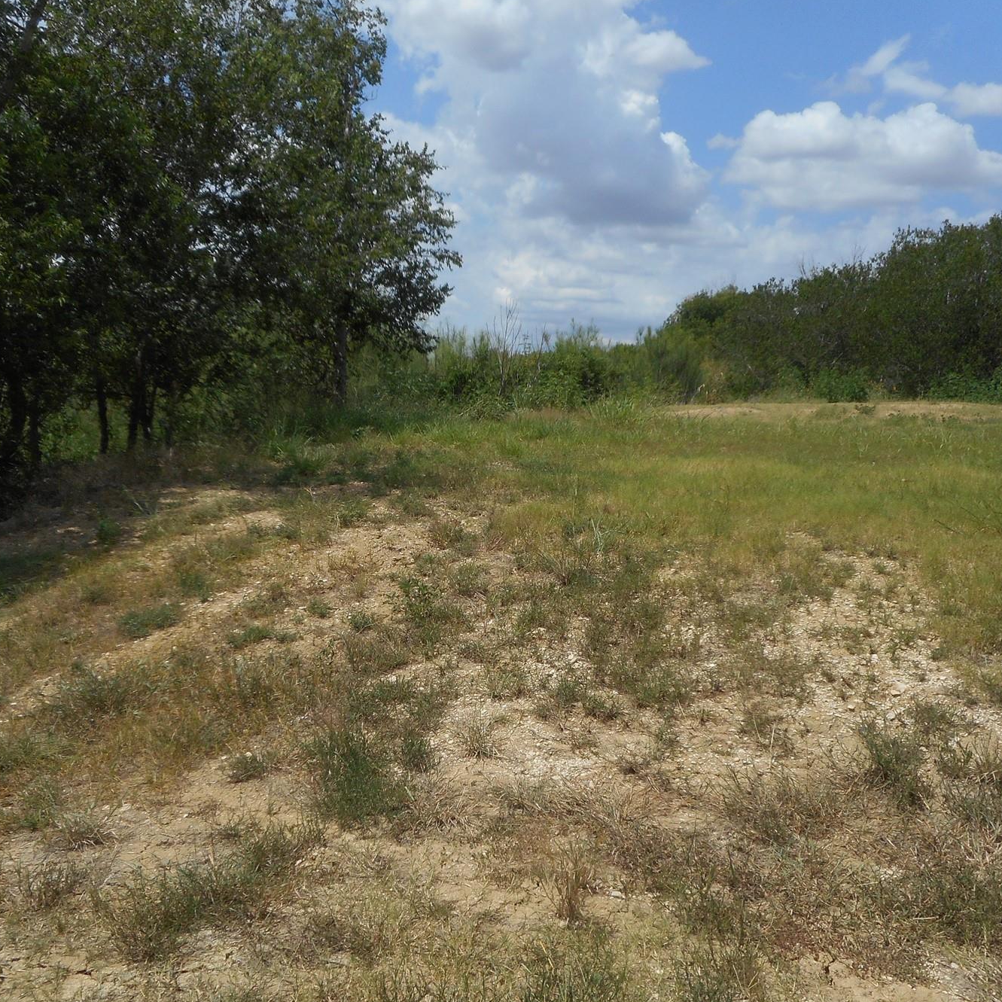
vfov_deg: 48.4
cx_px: 446
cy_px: 551
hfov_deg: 48.4
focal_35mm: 34
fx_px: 1113
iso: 80
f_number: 3.7
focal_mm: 4.5
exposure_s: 1/1250
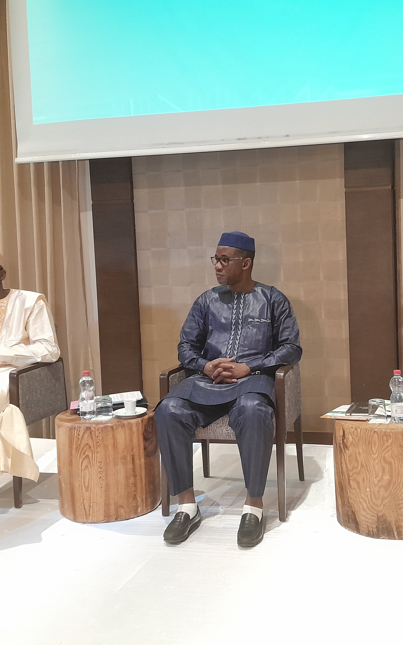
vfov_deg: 51.5
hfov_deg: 33.2
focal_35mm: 38
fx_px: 668
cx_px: 279
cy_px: 312
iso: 500
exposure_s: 1/33
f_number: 1.8
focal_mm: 3.98
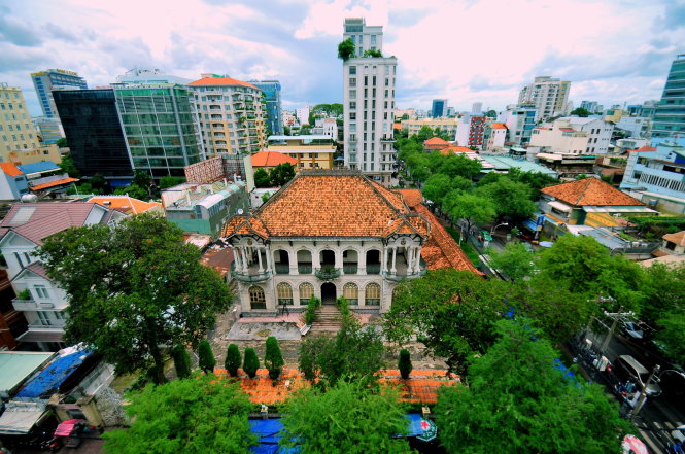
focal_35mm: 15
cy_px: 227
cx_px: 342
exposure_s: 1/1250
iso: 100
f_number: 3.5
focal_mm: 10
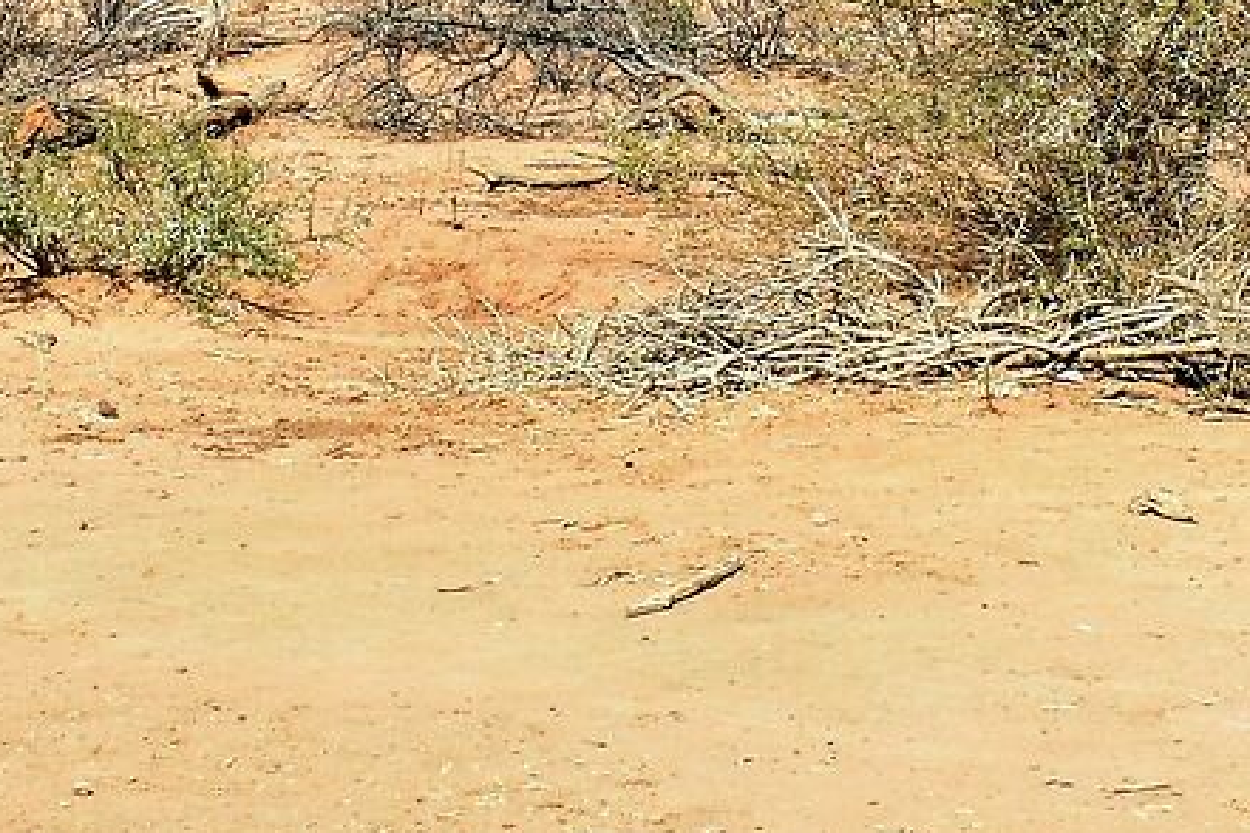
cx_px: 570
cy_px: -266
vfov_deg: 9.2
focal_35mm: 147
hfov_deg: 14.0
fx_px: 5104
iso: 100
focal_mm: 18
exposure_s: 1/400
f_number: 5.6
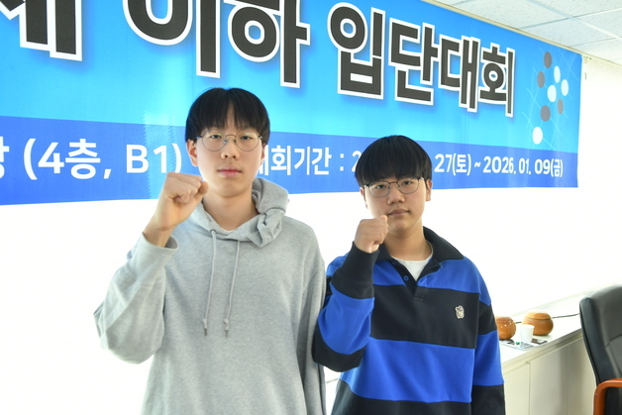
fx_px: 570
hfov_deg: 57.2
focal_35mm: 33
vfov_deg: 40.0
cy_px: 208
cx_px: 311
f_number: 4.5
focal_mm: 22
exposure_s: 1/250
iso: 640
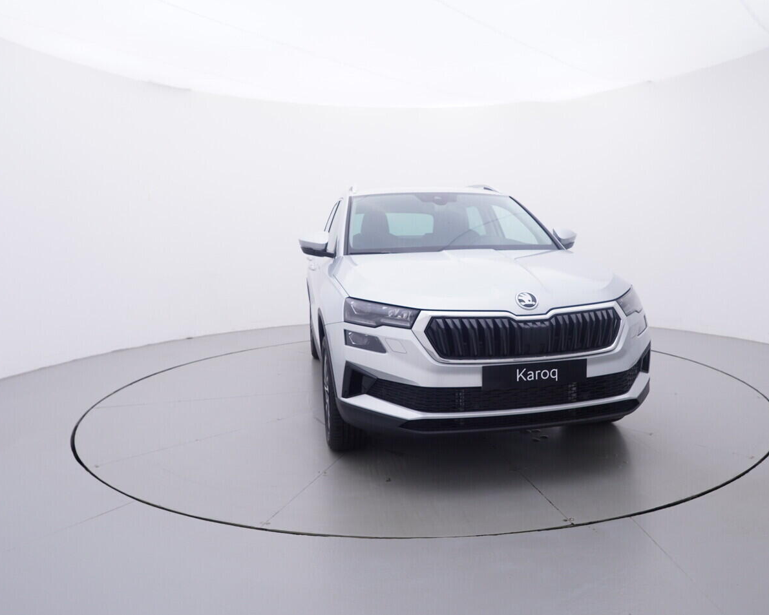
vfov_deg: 55.7
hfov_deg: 66.7
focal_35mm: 26
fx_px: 582
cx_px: 427
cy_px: 305
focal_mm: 15
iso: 200
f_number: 5
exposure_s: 1/80
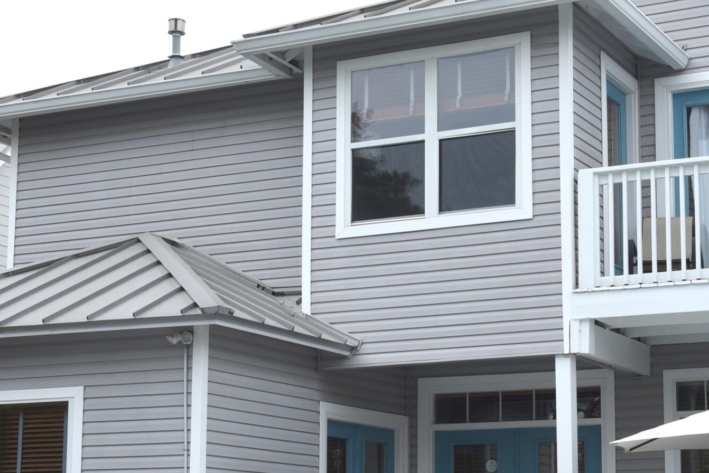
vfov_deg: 17.9
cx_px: 464
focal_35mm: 76
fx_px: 1497
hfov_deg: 26.5
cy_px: 334
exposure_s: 1/320
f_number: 9
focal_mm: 34
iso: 200
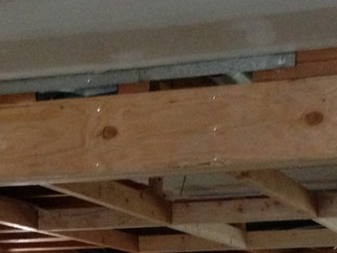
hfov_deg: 16.7
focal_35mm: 118
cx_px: 179
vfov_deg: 11.8
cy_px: 417
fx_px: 1149
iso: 400
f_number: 2.4
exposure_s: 1/17
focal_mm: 4.13
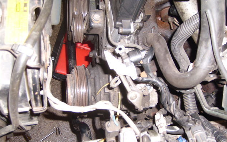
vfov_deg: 33.6
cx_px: 114
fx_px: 235
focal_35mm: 38
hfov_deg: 51.5
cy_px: 73
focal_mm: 5.8
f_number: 2.8
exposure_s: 1/30
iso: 50
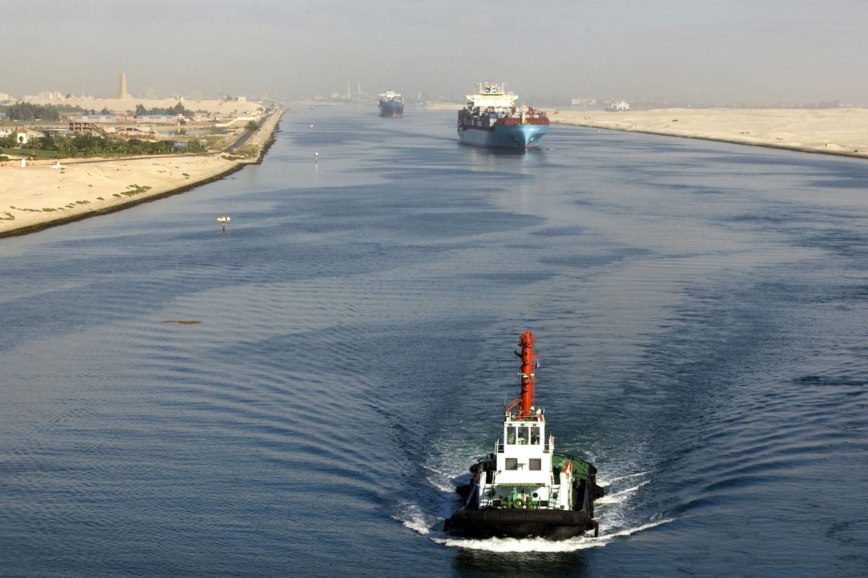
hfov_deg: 19.5
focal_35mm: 105
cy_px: 289
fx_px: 2530
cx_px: 434
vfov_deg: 13.0
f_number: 9
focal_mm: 70
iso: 200
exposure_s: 1/640
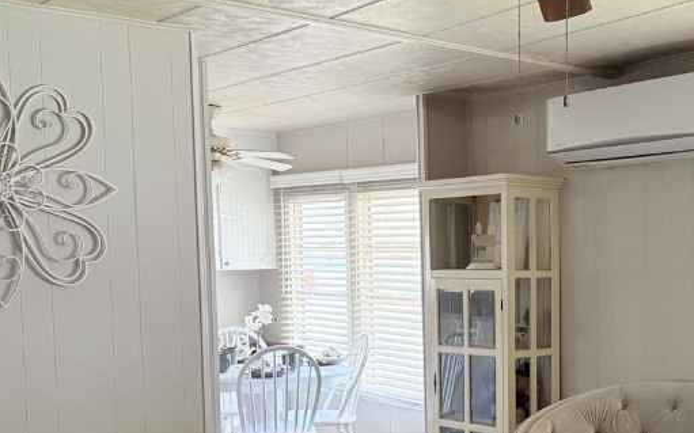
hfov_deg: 38.4
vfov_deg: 25.0
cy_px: 334
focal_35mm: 51
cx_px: 531
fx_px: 964
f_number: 1.78
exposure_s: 1/91
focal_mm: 6.76
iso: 200
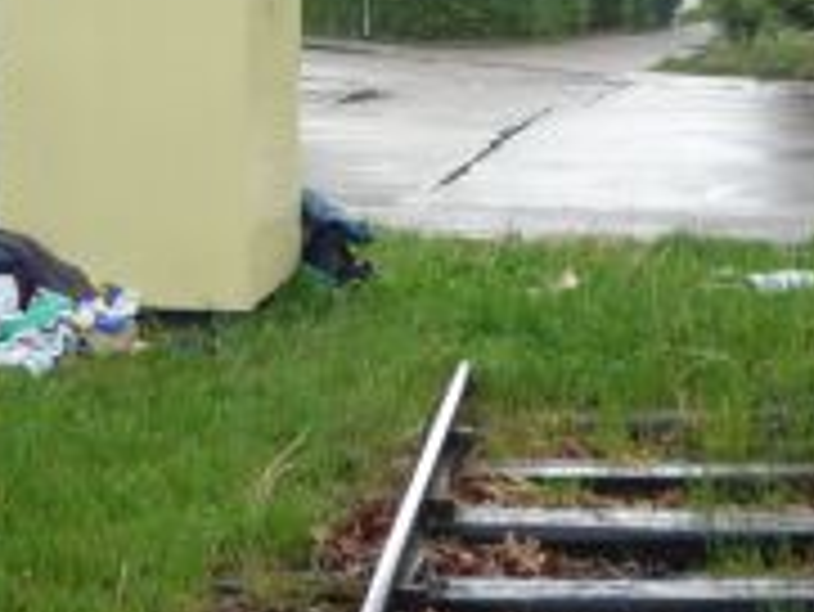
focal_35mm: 85
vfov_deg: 16.6
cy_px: -126
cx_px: 274
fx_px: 2000
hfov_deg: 22.9
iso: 200
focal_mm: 5.2
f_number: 3.3
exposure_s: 1/200
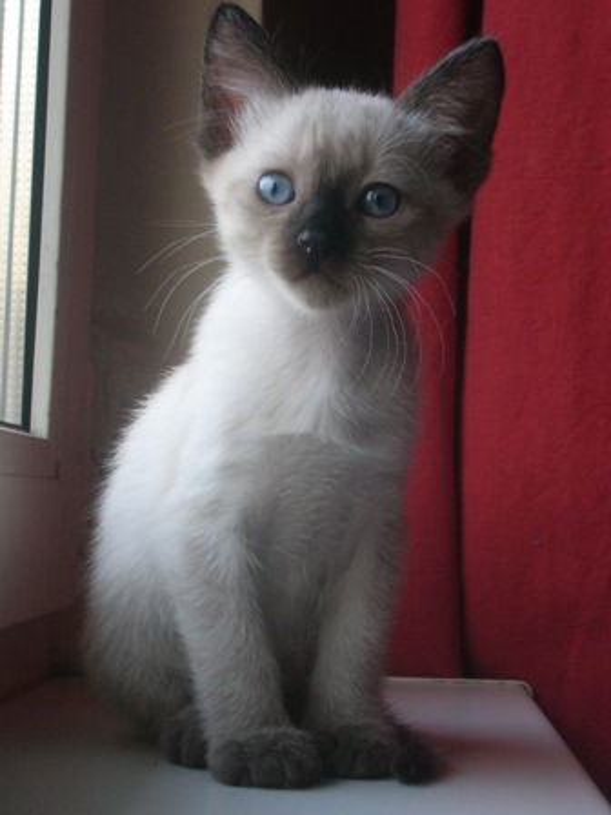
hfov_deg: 21.0
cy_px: 408
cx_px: 306
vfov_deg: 27.8
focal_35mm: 70
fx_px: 1647
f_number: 4
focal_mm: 11.6
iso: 200
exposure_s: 1/8
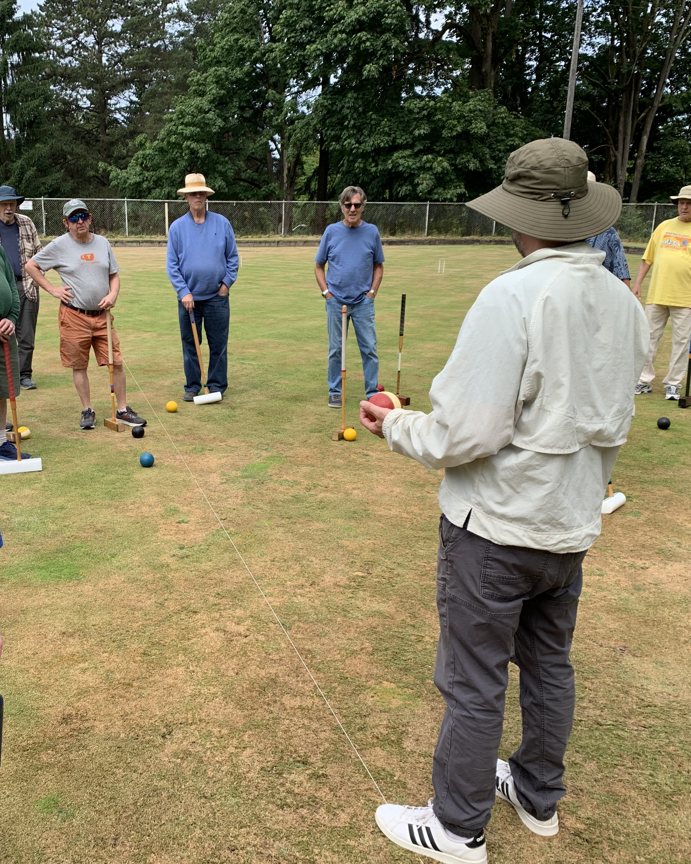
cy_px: 433
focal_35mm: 34
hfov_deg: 42.9
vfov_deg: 52.8
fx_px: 869
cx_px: 247
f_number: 1.8
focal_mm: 4.25
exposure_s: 1/1100
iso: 25
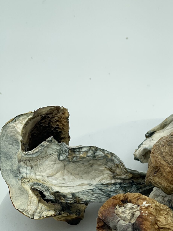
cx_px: 176
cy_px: 203
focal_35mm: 107
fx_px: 713
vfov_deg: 18.1
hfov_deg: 13.6
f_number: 2
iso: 25
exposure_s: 1/607
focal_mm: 6
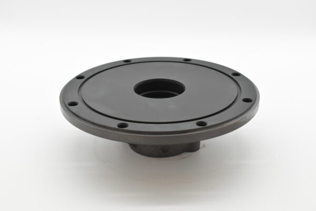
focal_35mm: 60
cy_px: 106
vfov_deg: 22.6
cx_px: 158
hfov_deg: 33.4
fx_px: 527
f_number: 8
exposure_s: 1/800
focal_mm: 40
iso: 1600
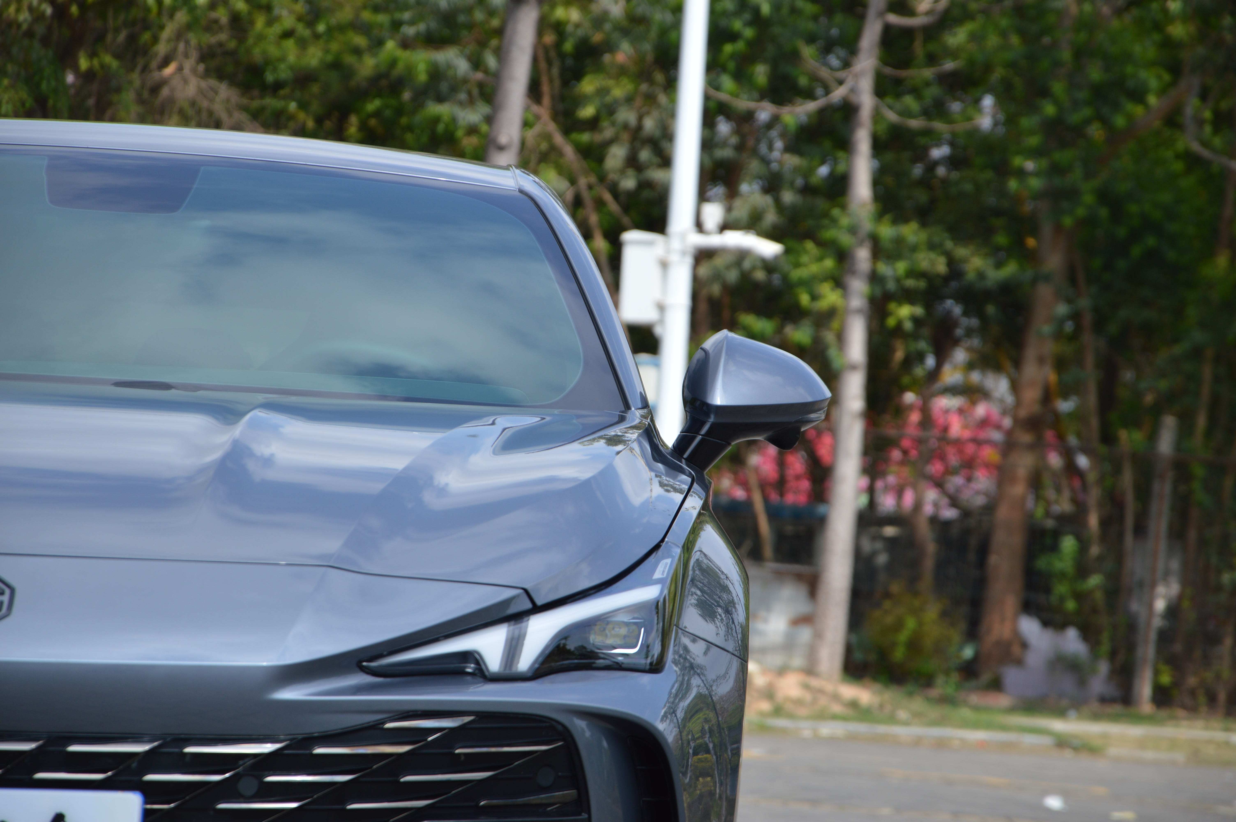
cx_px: 618
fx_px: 5403
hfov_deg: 13.1
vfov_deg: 8.7
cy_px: 411
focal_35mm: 158
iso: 100
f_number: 5.6
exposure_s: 1/320
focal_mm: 105
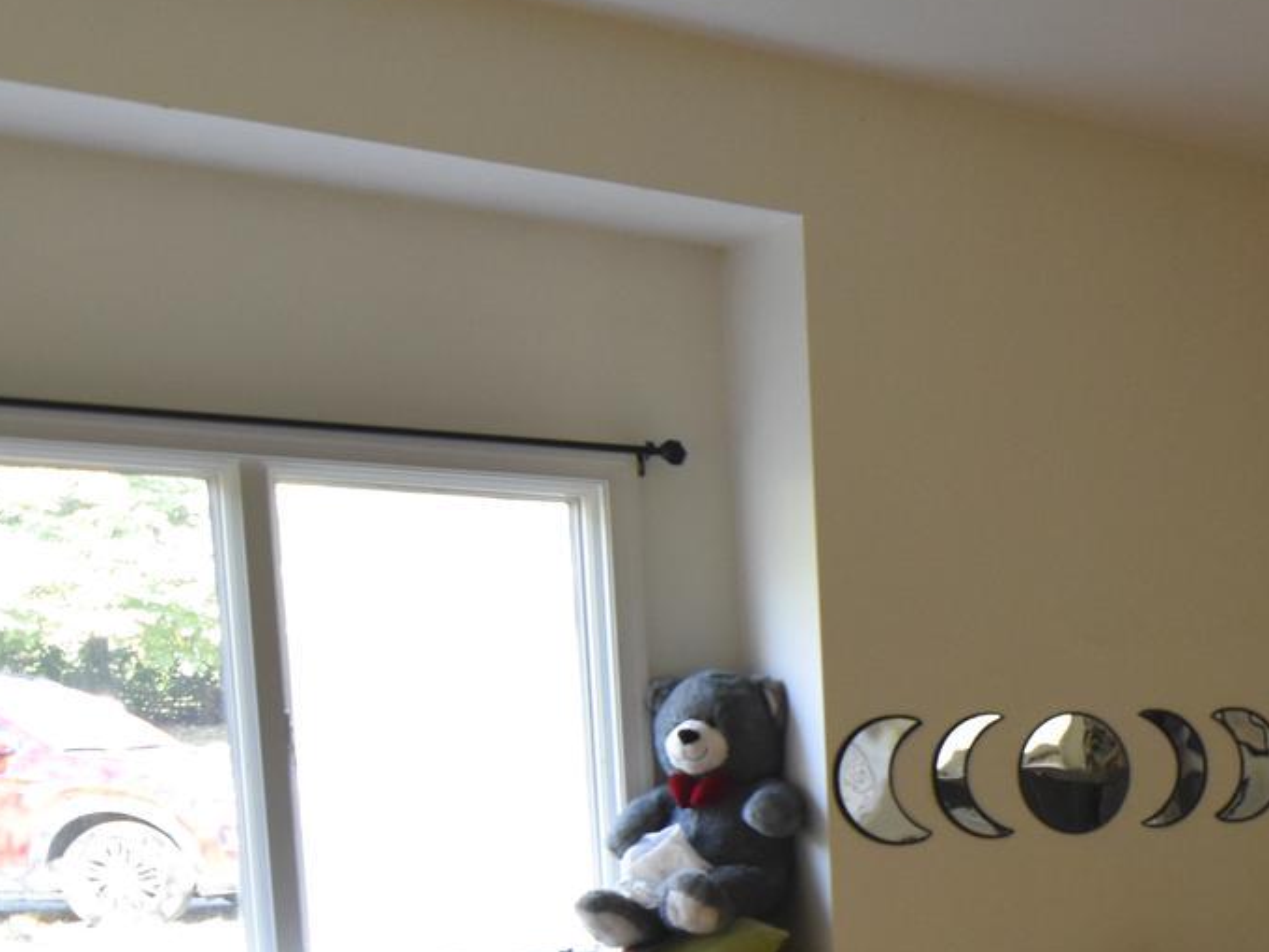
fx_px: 2069
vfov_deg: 24.6
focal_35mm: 56
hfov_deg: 28.3
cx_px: 1631
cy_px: 977
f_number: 4.5
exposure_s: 1/80
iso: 800
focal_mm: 13
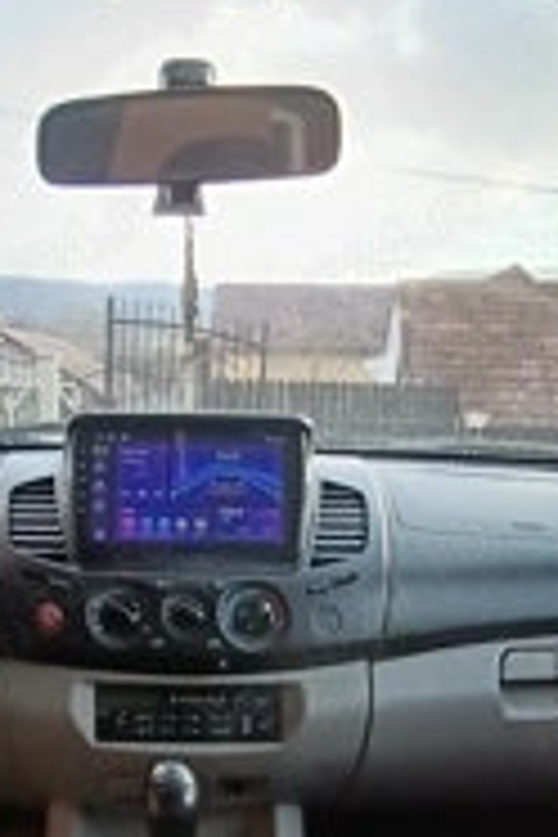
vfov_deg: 47.2
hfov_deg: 34.7
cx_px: 184
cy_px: 702
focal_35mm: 38
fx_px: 883
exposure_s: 1/100
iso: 147
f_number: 2.2
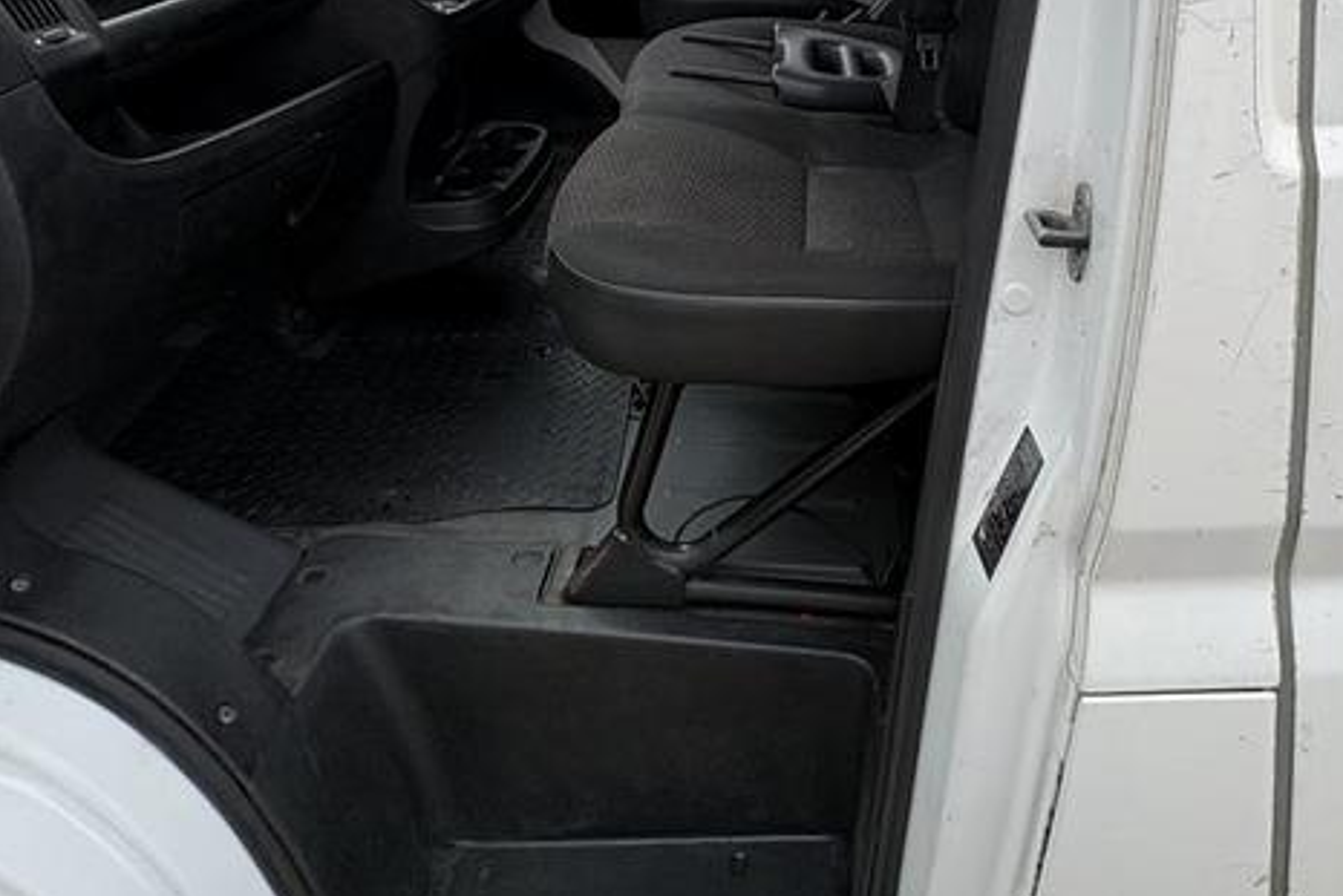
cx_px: 778
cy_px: -9
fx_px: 1045
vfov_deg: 40.4
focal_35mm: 28
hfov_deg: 65.1
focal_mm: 2.22
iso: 40
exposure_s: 1/476
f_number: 2.2
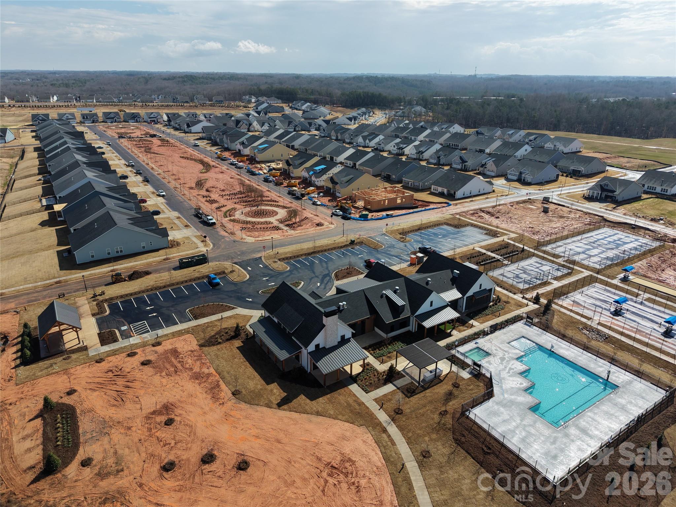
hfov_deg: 71.6
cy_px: 254
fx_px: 469
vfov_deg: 56.8
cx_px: 338
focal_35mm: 24
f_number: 1.8
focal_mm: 8.67
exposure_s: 1/8000
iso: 310
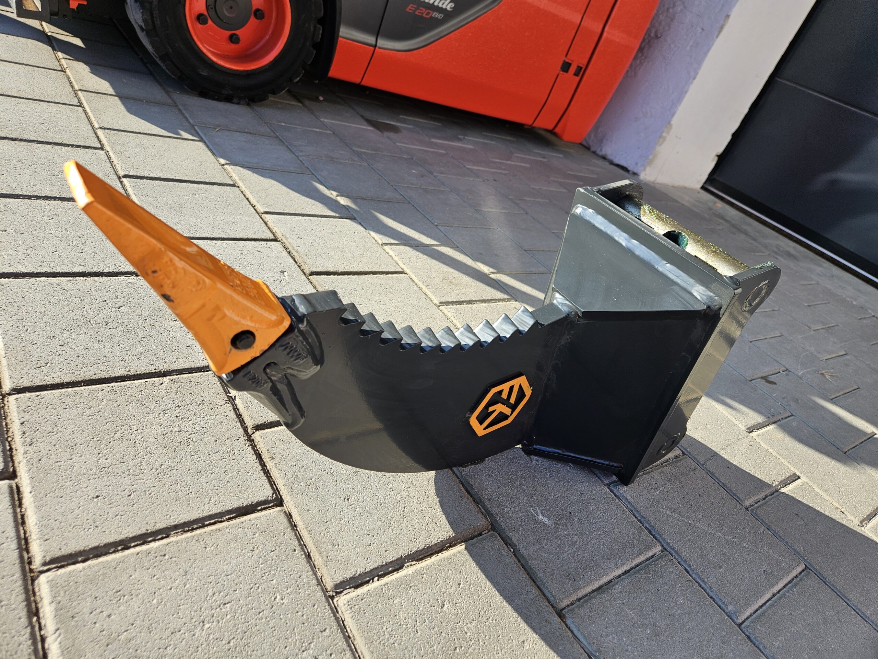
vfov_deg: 58.9
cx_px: 439
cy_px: 330
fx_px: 583
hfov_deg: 73.9
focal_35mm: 23
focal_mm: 5.4
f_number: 1.8
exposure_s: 1/391
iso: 25
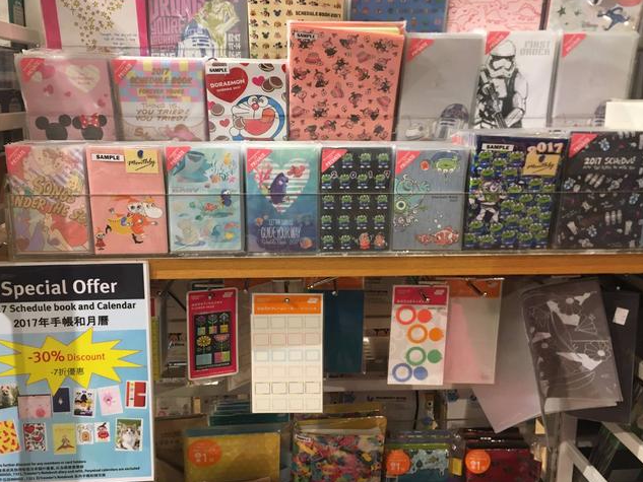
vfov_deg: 42.9
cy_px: 216
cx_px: 314
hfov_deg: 55.3
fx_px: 613
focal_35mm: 33
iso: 80
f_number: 2.2
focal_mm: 4.15
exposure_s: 1/33
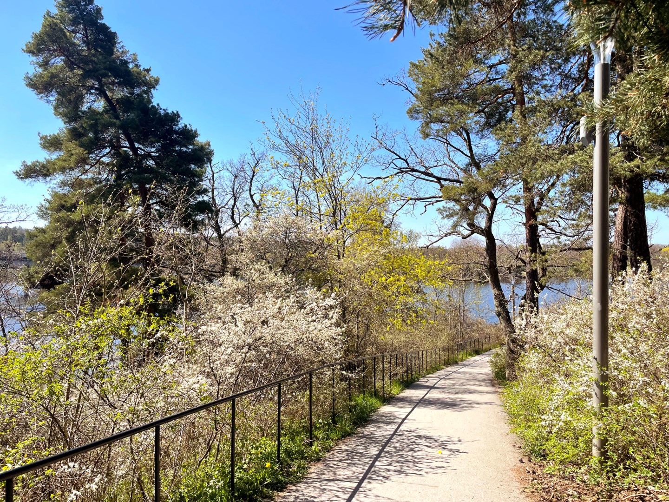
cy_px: 251
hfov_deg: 67.3
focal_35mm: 26
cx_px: 334
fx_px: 502
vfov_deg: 53.1
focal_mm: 4.2
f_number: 1.6
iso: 32
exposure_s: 1/2618
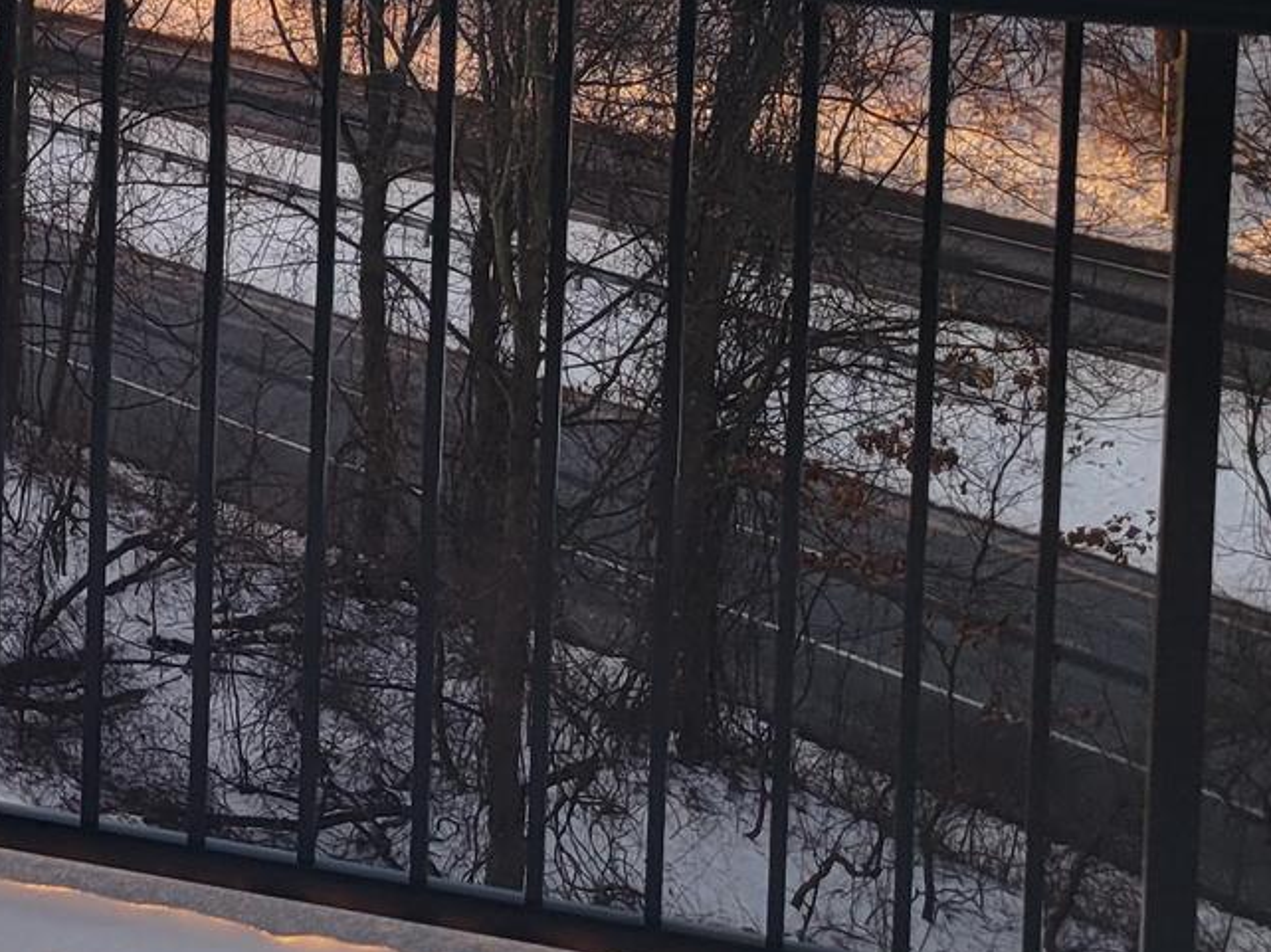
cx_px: -139
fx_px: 3046
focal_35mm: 83
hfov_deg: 22.2
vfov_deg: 16.7
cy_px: -319
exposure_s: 1/533
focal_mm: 5.4
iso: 40
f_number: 1.8
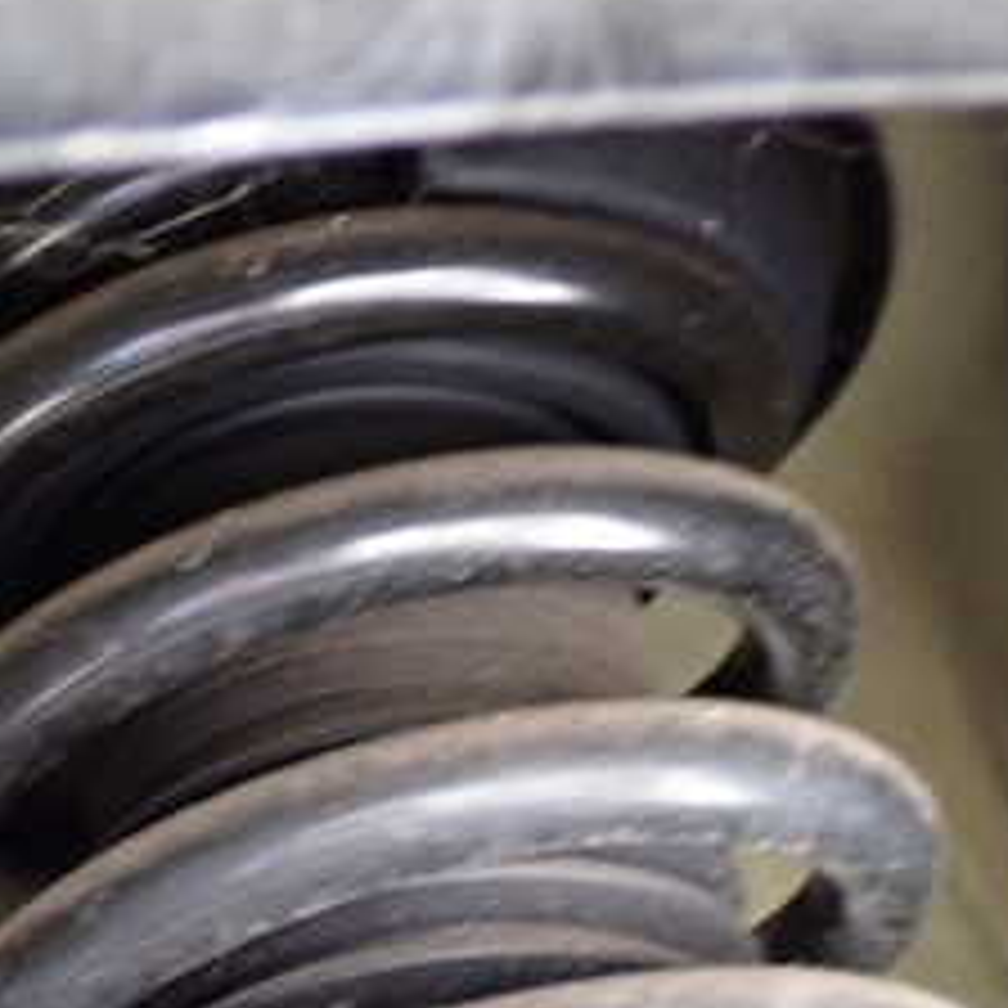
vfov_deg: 16.5
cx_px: 338
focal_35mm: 104
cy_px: 909
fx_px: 3426
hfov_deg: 16.7
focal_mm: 7.84
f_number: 2.9
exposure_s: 1/25
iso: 800
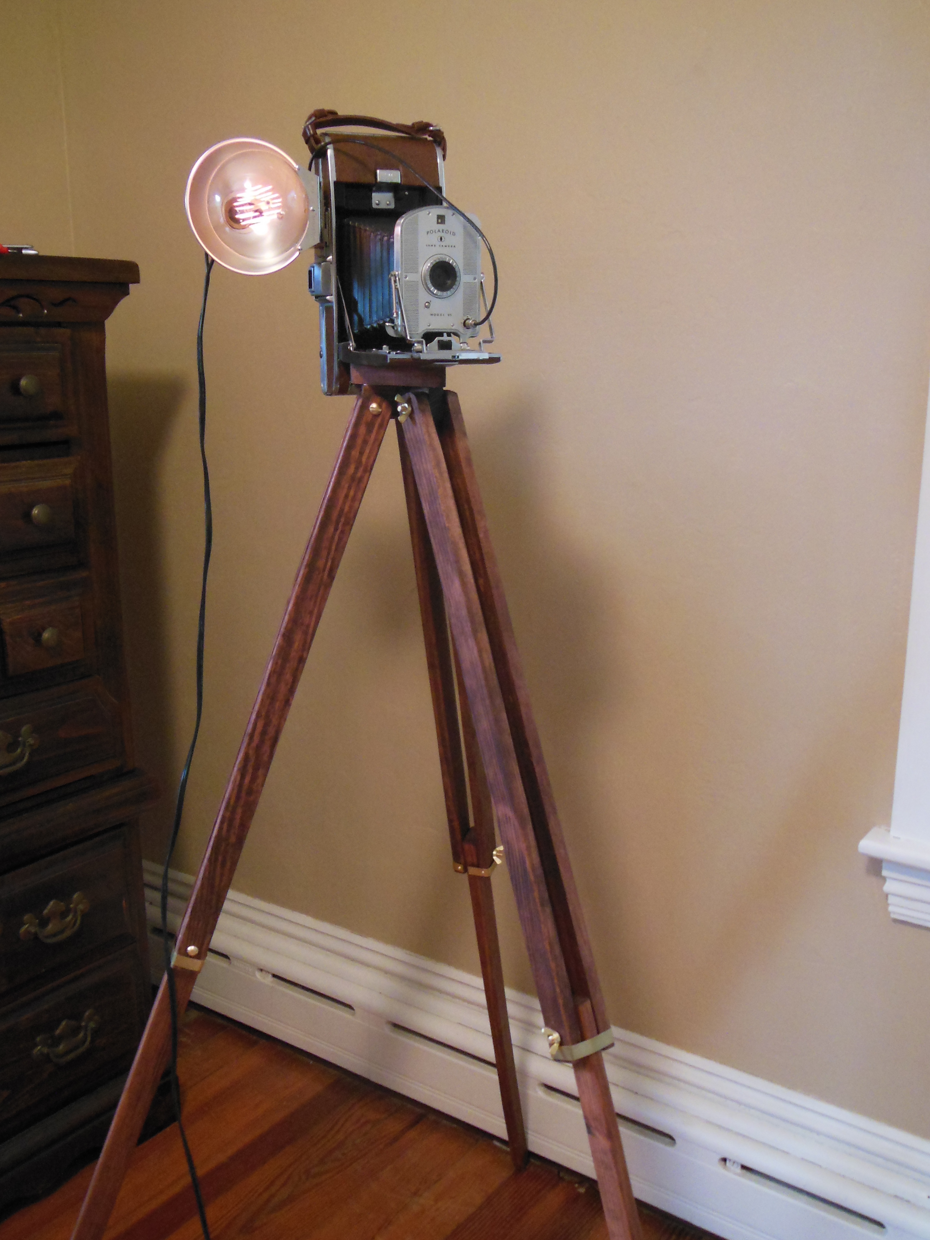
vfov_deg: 52.6
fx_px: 1254
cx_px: 473
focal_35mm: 35
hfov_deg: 40.7
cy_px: 637
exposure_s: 1/6
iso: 800
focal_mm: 6
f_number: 3.9
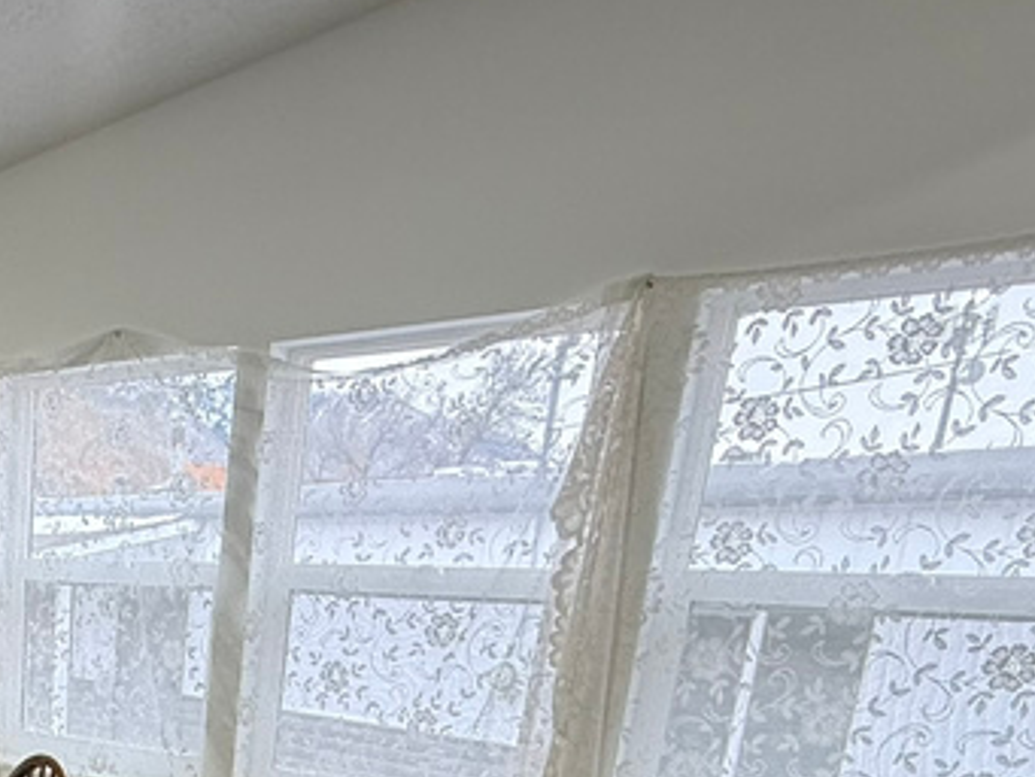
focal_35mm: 42
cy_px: 953
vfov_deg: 29.2
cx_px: -30
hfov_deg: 38.9
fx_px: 1256
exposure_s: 1/120
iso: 100
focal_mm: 2.22
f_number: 2.2
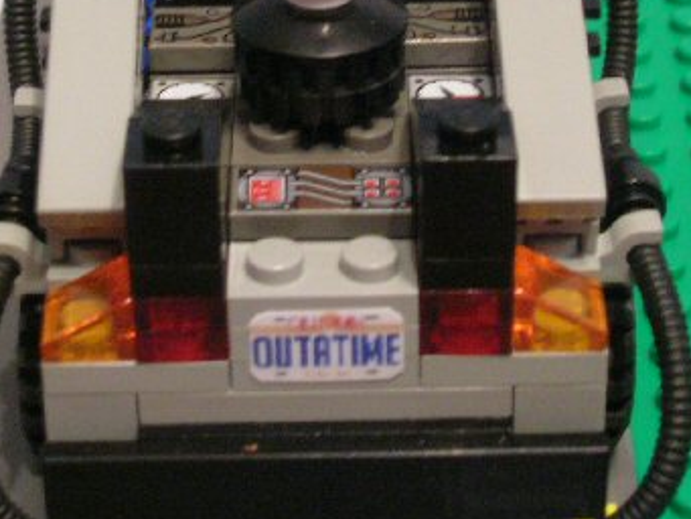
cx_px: 300
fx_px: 2276
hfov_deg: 17.3
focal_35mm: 114
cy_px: 90
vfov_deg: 12.9
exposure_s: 1/3.1
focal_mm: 8.4
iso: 200
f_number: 3.3
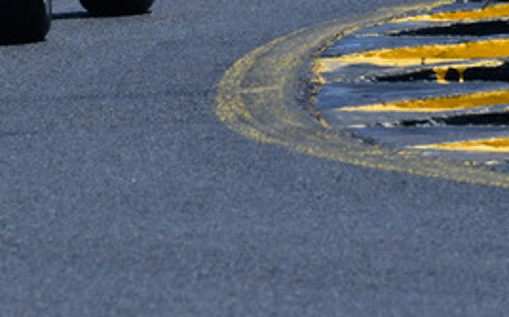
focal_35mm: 1737
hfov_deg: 1.2
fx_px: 24075
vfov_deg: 0.8
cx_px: 118
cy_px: -156
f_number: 11
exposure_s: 1/640
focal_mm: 380
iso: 320
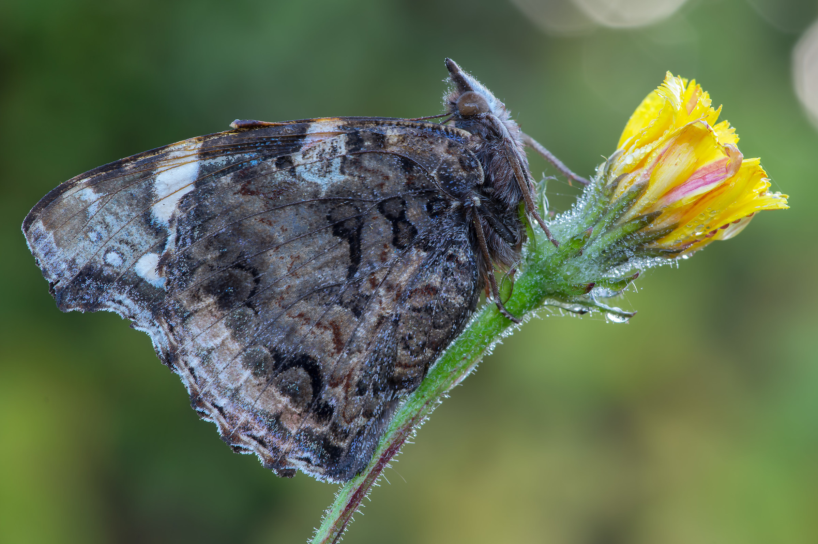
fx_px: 3405
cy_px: 272
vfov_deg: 9.1
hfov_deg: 13.7
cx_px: 409
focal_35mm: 150
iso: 100
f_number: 11
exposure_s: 1/3.33
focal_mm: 100
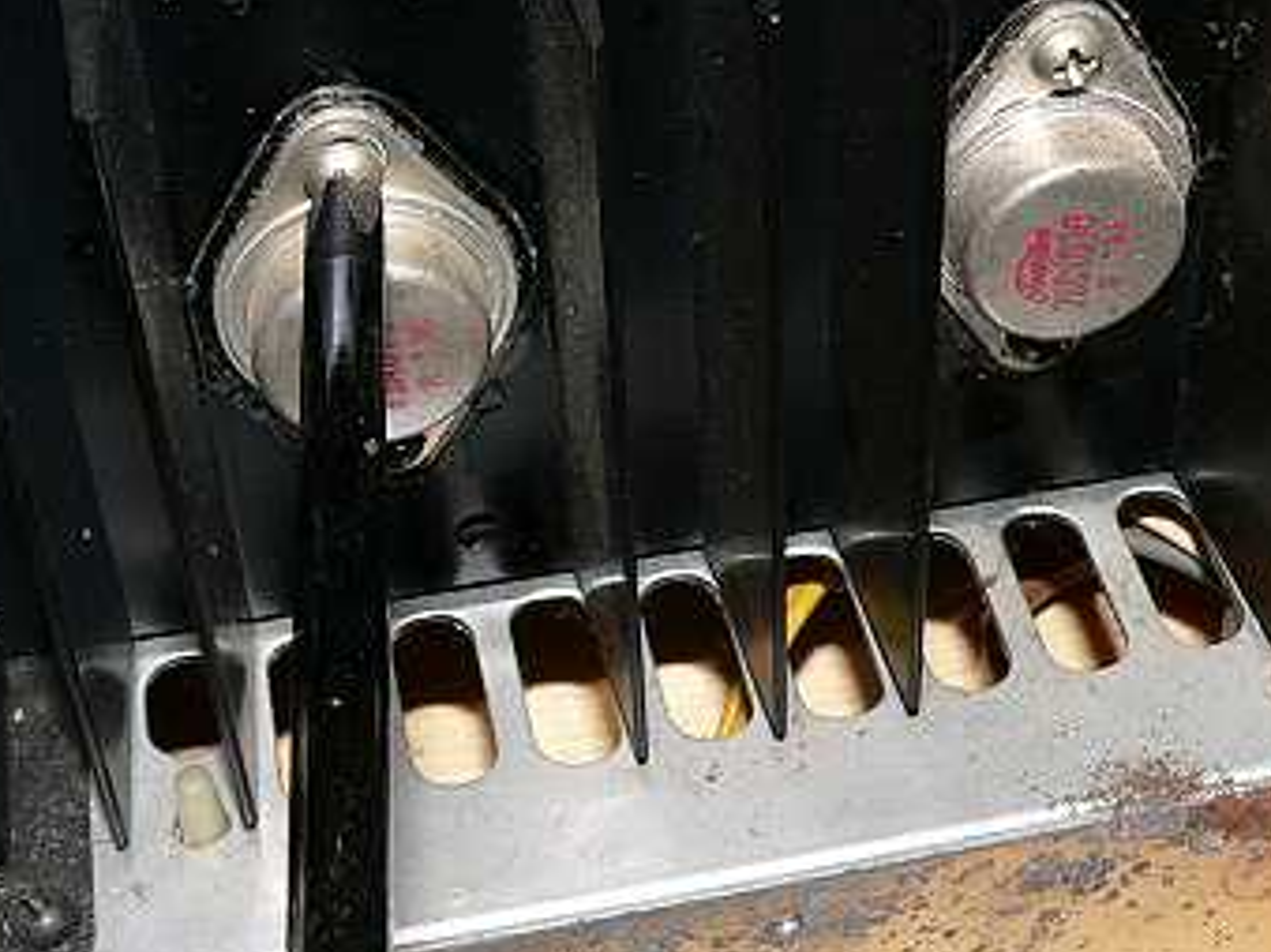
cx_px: 604
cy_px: 319
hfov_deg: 28.6
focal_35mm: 68
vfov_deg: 21.5
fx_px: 2496
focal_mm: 6
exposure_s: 1/60
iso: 100
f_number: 4
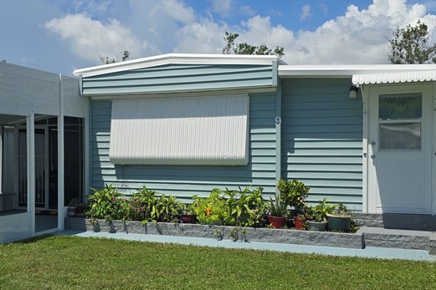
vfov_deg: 28.6
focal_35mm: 47
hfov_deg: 41.7
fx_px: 569
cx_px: 172
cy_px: 165
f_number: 1.7
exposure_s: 1/1189
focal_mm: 6.3
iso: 12
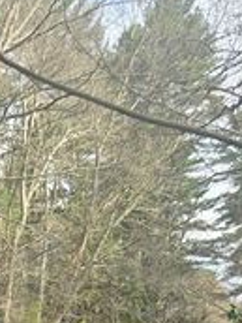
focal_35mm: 89
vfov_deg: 18.8
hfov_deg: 16.2
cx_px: -8
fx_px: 830
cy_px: 515
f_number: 1.8
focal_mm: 5.4
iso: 25
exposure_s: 1/316
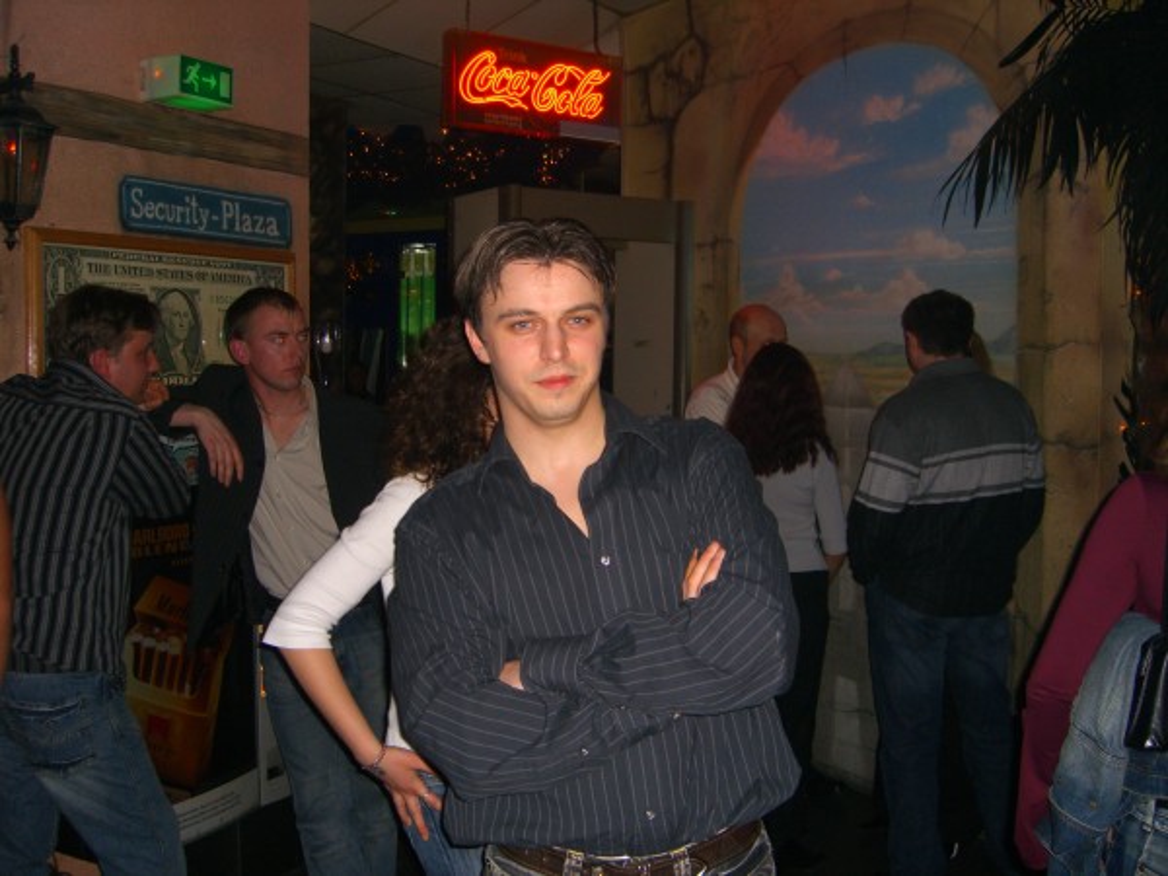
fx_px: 1282
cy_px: 438
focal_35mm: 38
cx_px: 584
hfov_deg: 49.0
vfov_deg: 37.7
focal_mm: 7.9
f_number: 2.8
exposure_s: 1/60
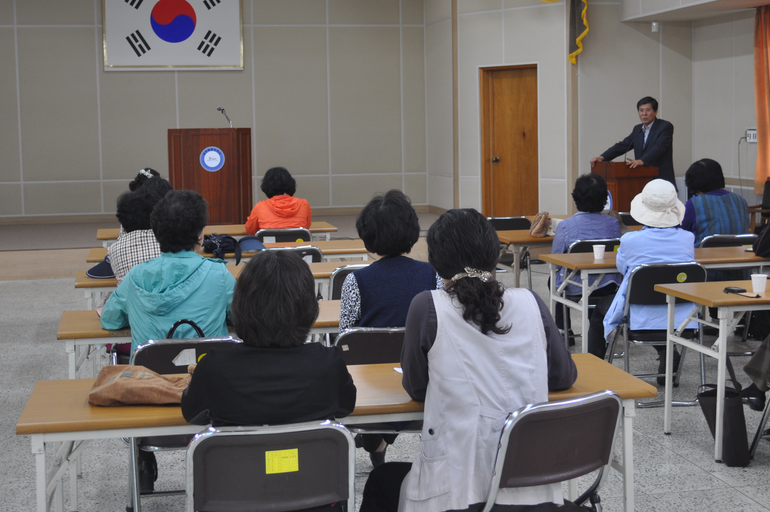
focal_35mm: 56
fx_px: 1189
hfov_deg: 35.9
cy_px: 241
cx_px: 408
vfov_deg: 24.3
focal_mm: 29
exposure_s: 1/20
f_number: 4.8
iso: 400
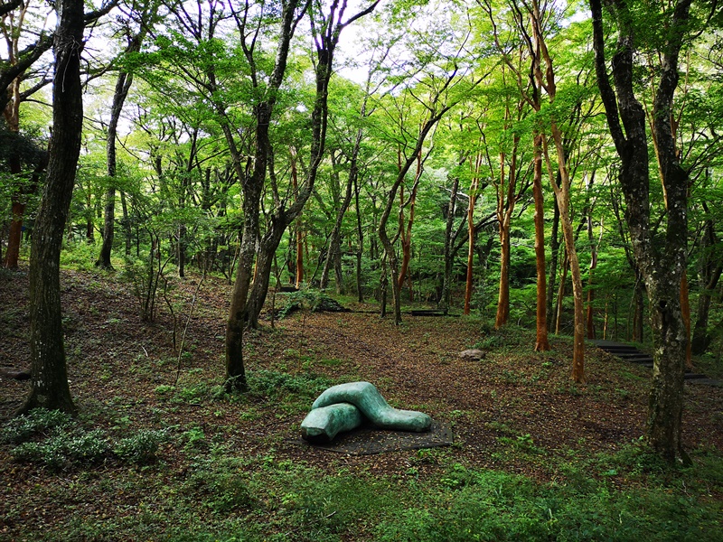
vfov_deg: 51.4
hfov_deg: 65.3
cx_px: 362
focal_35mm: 27
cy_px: 271
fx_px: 564
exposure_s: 1/100
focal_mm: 3.95
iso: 125
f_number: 1.8
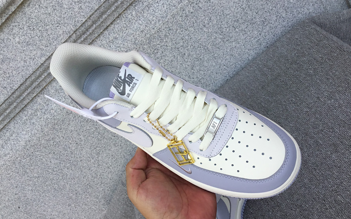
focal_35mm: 33
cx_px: 176
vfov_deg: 38.3
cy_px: 112
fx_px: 316
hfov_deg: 58.1
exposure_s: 1/684
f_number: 2.4
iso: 25
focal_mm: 3.3
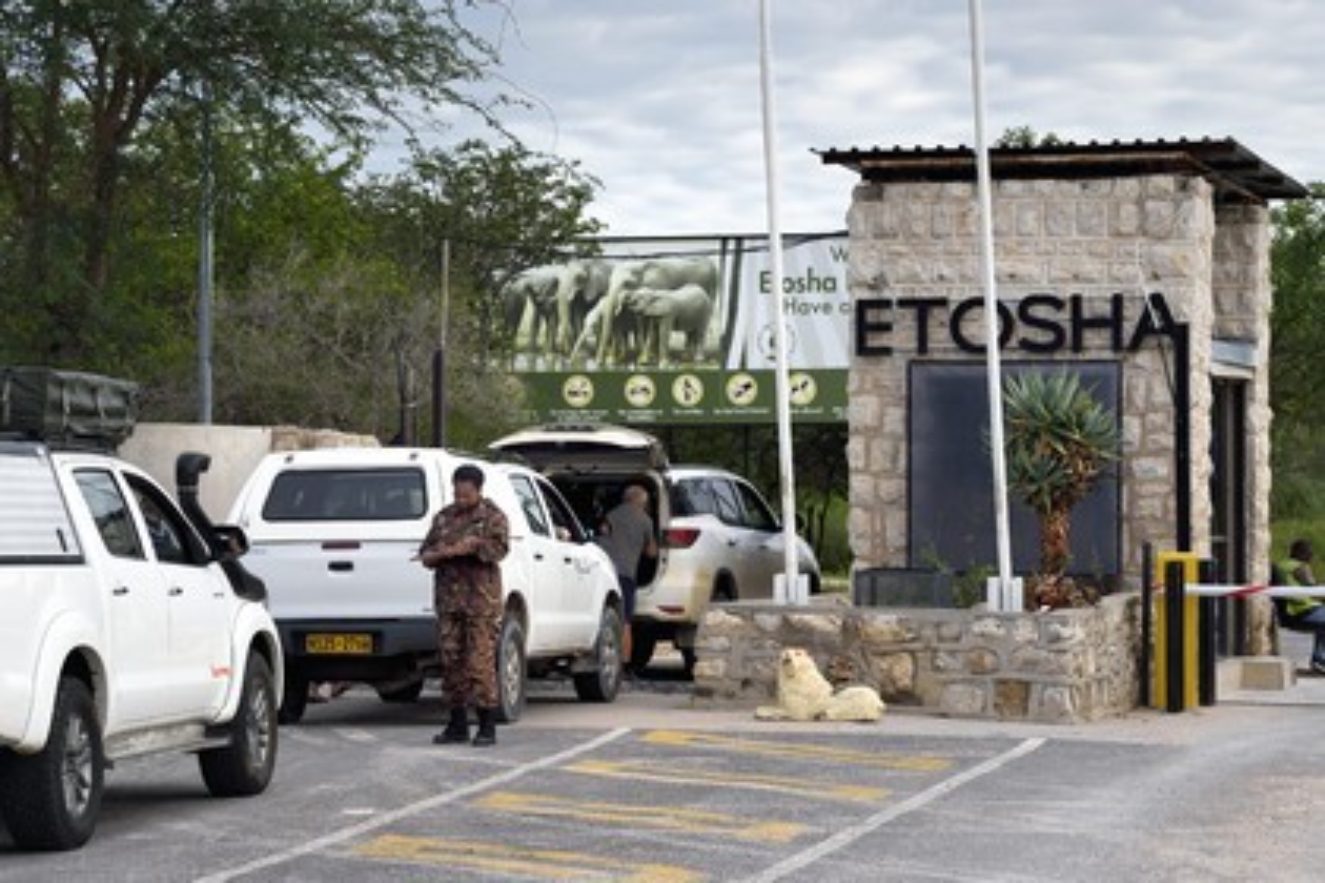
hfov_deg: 19.5
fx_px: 3864
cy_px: 442
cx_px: 662
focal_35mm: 105
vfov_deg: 13.0
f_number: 9
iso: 200
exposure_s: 1/320
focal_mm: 105
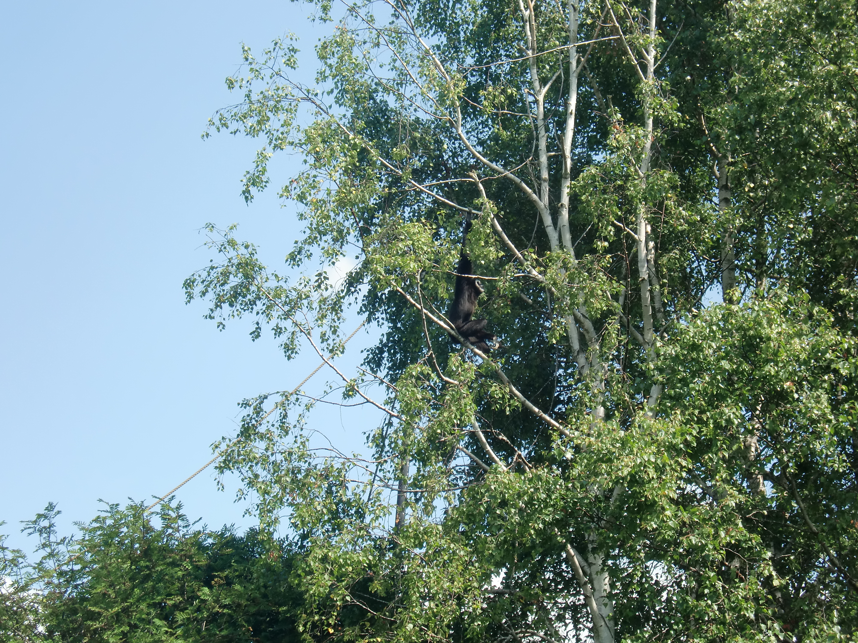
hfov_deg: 22.3
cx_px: 429
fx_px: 2181
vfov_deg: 16.8
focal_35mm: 88
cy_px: 322
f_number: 5.4
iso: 64
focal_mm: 15.81
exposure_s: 1/200
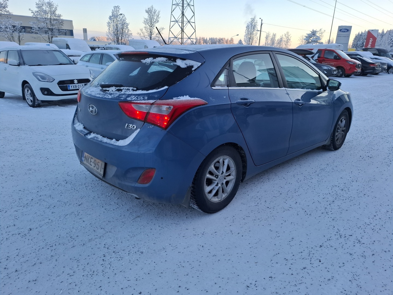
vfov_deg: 58.9
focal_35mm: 23
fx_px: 261
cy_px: 148
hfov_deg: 73.9
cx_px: 196
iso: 50
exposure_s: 1/255
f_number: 1.8
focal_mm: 5.54
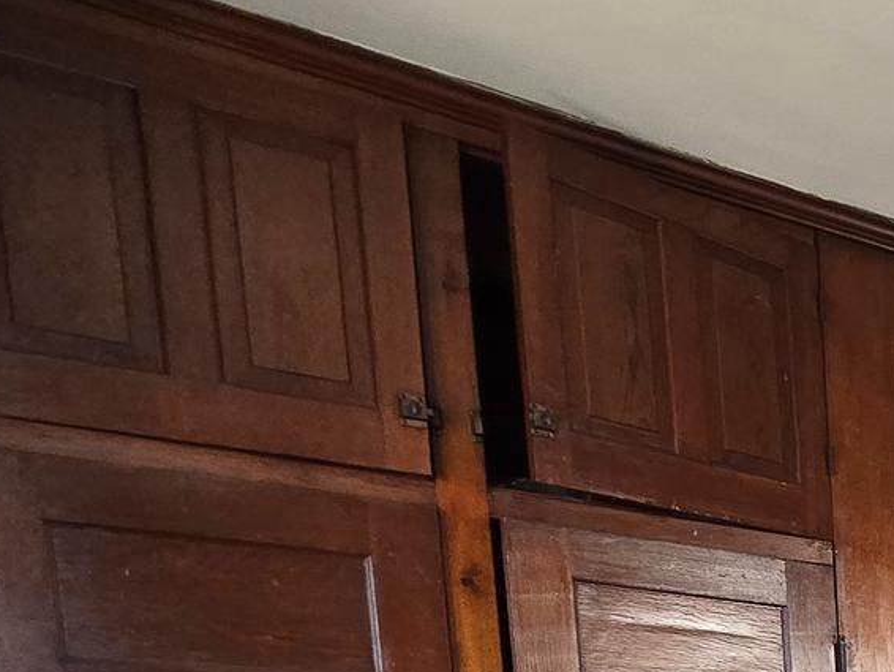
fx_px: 1214
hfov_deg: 23.6
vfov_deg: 24.6
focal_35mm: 47
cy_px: 985
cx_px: 1546
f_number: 2.2
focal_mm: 2.2
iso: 125
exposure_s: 1/60
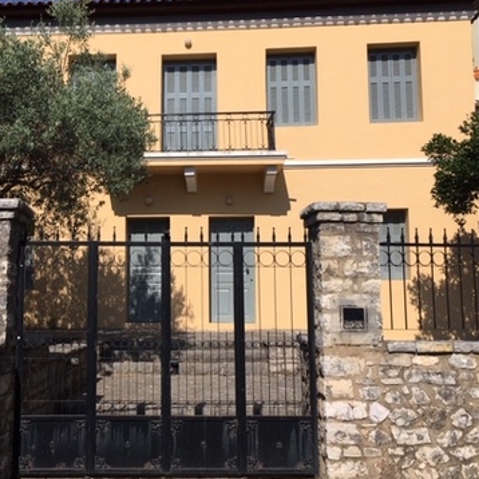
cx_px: 149
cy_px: 222
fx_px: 673
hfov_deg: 38.6
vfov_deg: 39.1
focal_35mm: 43
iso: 25
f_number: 2.2
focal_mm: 4.15
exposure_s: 1/2747
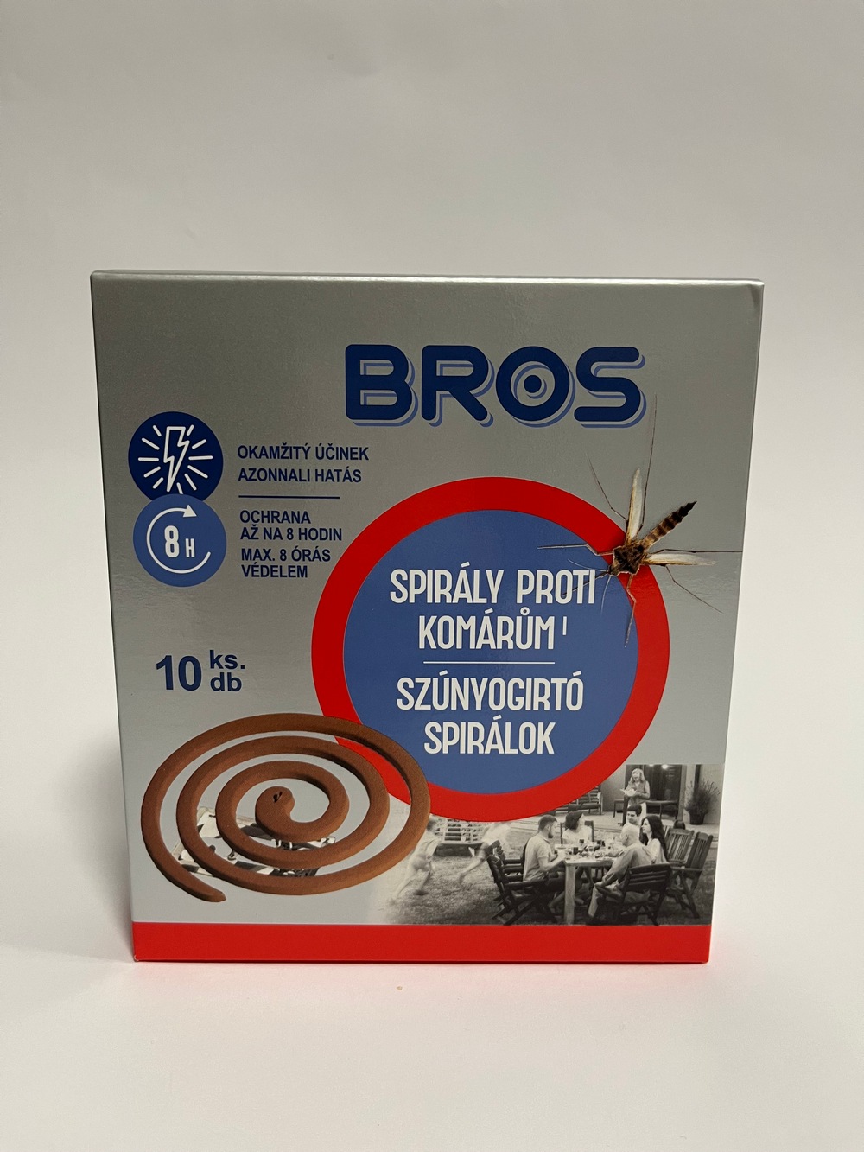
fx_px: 865
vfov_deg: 67.3
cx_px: 432
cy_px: 576
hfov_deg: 53.1
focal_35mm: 26
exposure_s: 1/50
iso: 160
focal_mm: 5.1
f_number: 1.6
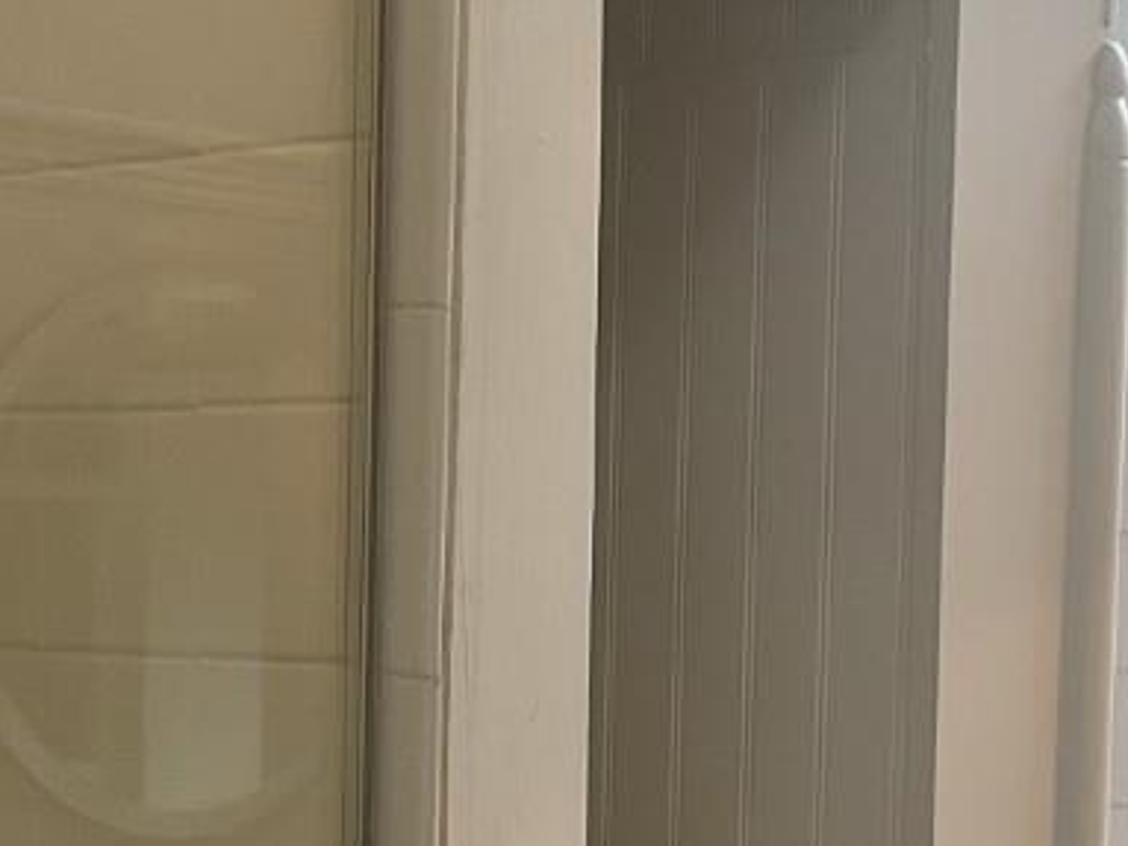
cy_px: 828
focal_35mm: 109
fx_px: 3551
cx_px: 798
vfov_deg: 13.4
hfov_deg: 18.0
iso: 32
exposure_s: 1/120
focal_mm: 3
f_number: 1.8
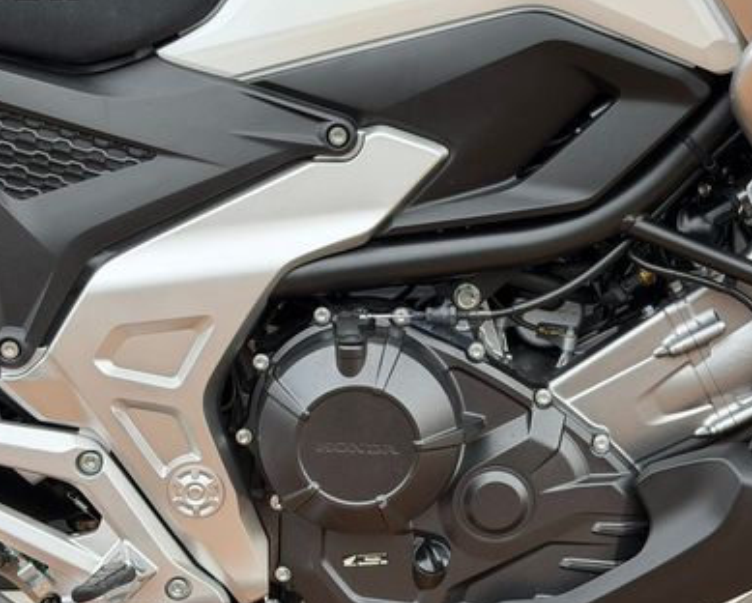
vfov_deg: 19.9
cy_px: 334
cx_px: 450
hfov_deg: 24.7
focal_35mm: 77
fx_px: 1715
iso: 64
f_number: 1.78
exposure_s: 1/214
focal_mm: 6.76
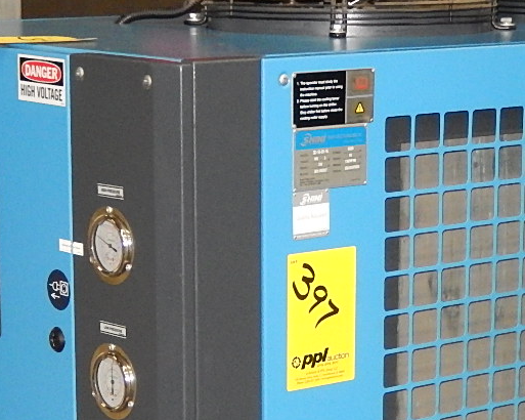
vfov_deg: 11.1
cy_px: 481
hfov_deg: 14.1
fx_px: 2128
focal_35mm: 137
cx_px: 305
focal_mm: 8.1
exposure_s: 1/30
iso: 720
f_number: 4.3
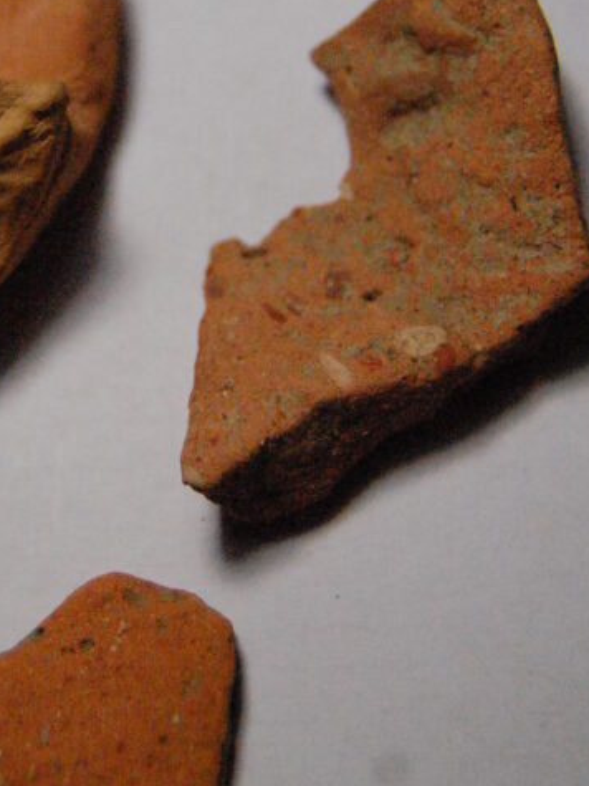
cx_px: 84
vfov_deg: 22.3
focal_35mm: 87
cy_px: 204
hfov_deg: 16.8
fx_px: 1975
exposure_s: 1/4000
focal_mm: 28
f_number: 4.2
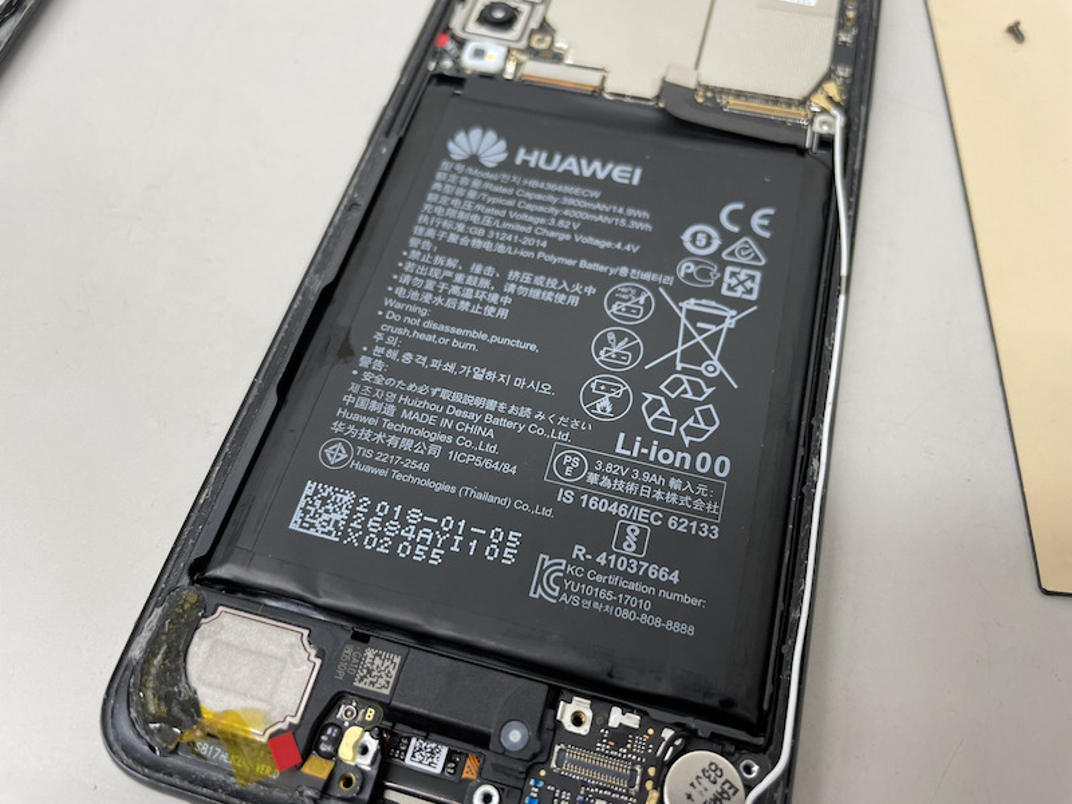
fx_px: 805
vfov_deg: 53.1
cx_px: 536
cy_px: 402
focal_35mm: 26
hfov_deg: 67.3
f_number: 1.6
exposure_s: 1/100
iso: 125
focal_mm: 4.2
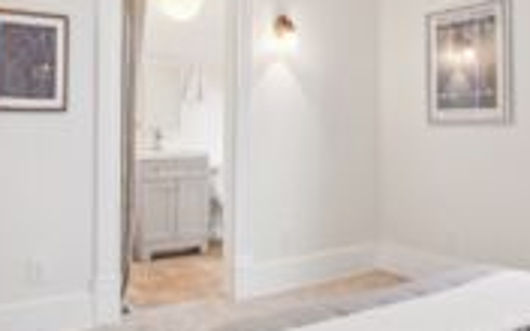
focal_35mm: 37
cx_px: 229
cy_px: 128
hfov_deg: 52.6
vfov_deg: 34.3
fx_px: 534
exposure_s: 1/40
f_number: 8
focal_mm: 16
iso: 1600
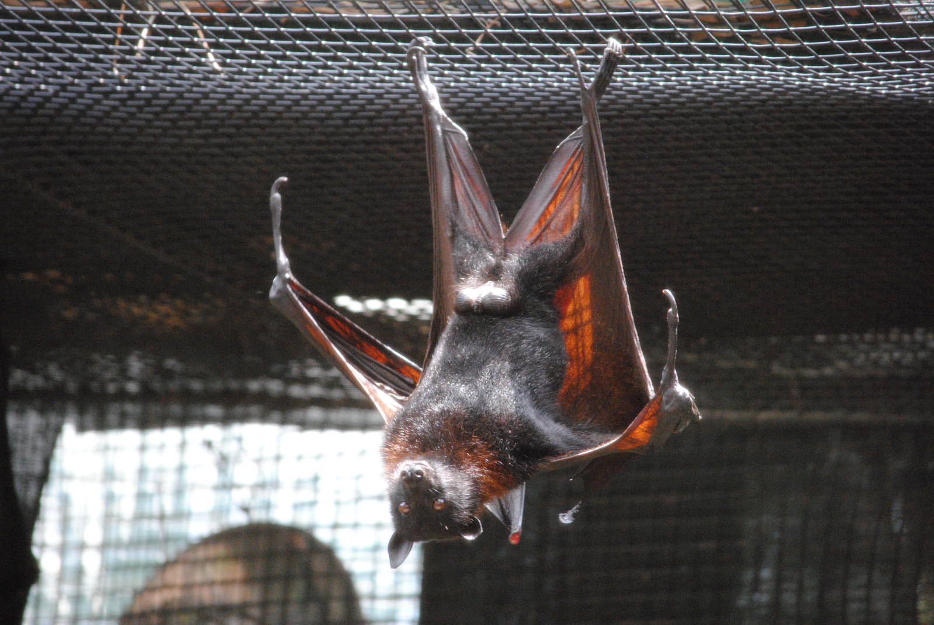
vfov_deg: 5.0
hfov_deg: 7.4
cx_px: 467
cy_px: 312
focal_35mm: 278
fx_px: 7208
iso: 1600
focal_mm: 185
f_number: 5
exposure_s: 1/250
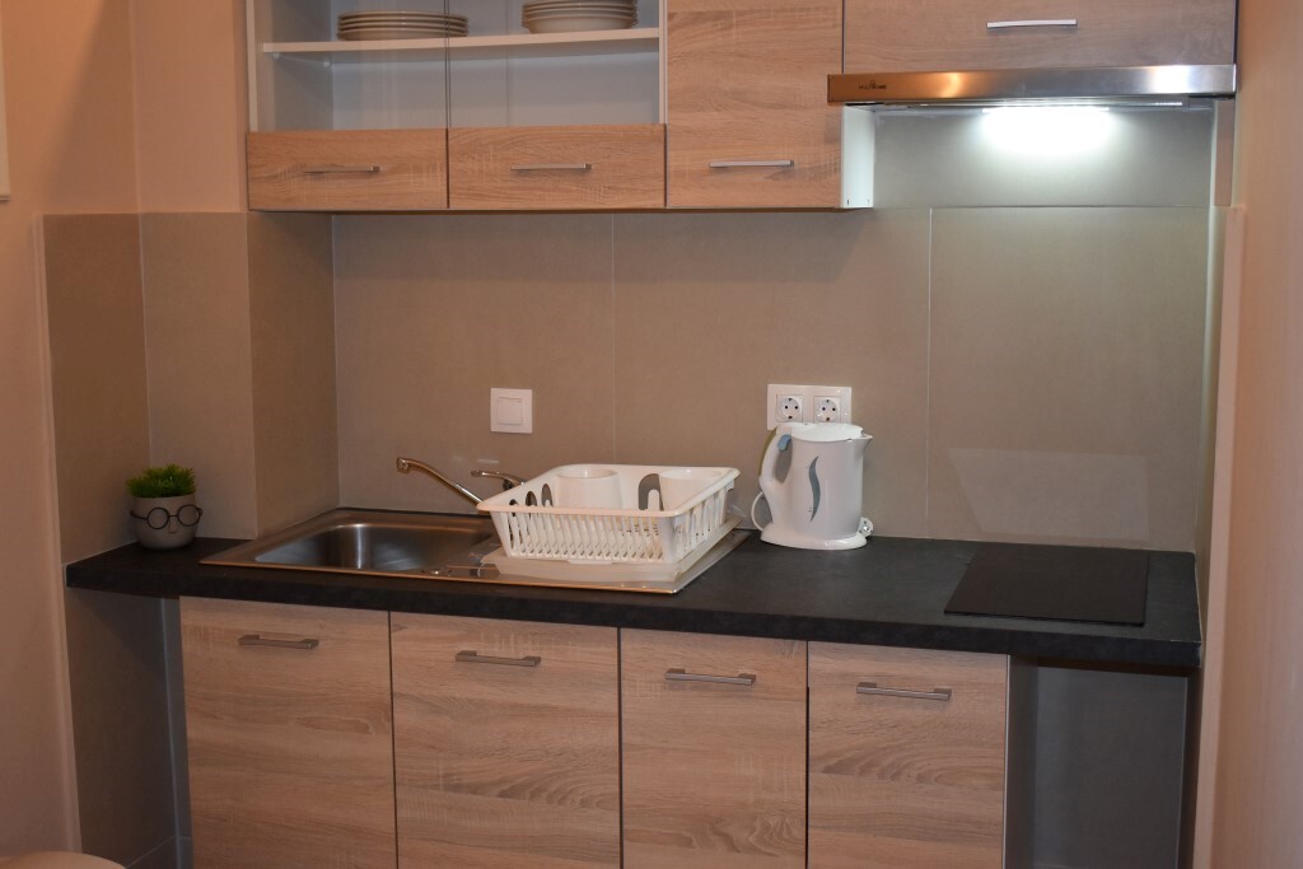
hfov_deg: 43.6
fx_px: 1629
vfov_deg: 29.9
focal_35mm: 45
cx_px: 652
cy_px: 434
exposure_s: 1/125
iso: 1000
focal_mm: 30
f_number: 4.2
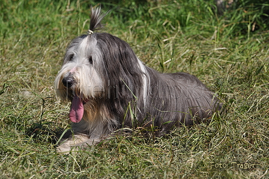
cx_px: 134
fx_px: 1568
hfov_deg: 9.8
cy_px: 90
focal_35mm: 210
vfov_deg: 6.5
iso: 400
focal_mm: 140
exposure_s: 1/1250
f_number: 10
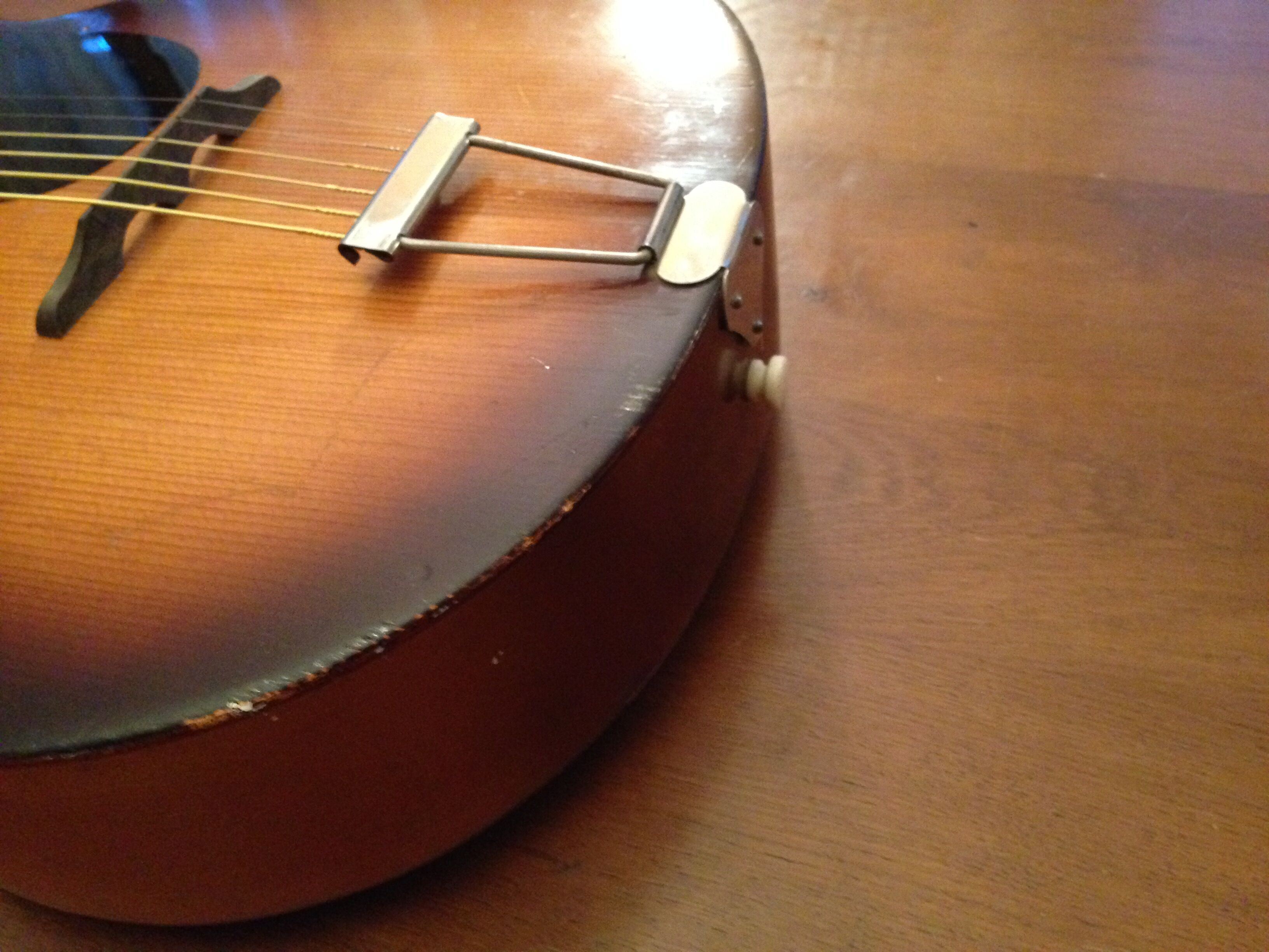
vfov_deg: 42.9
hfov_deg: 55.4
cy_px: 476
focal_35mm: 33
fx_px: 1210
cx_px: 634
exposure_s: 1/15
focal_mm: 4.12
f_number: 2.4
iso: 640
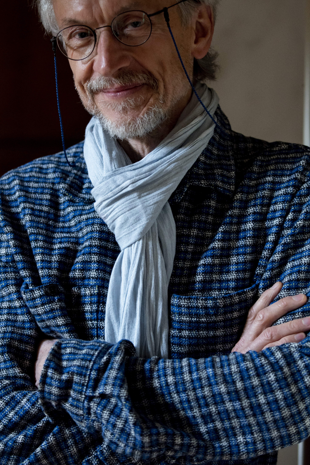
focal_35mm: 124
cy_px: 197
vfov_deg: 16.5
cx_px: 138
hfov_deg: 11.1
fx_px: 1600
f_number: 3.3
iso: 800
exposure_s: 1/90
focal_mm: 90
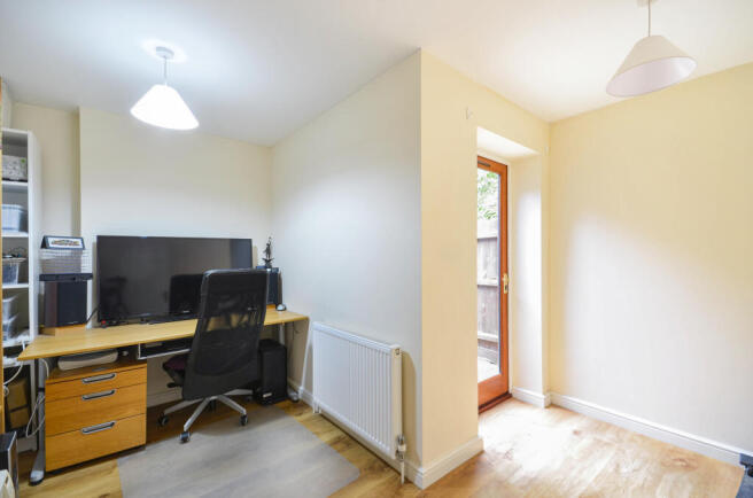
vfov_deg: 77.0
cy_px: 249
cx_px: 376
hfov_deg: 100.5
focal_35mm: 15
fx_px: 313
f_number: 8
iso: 100
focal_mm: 10
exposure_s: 1.3
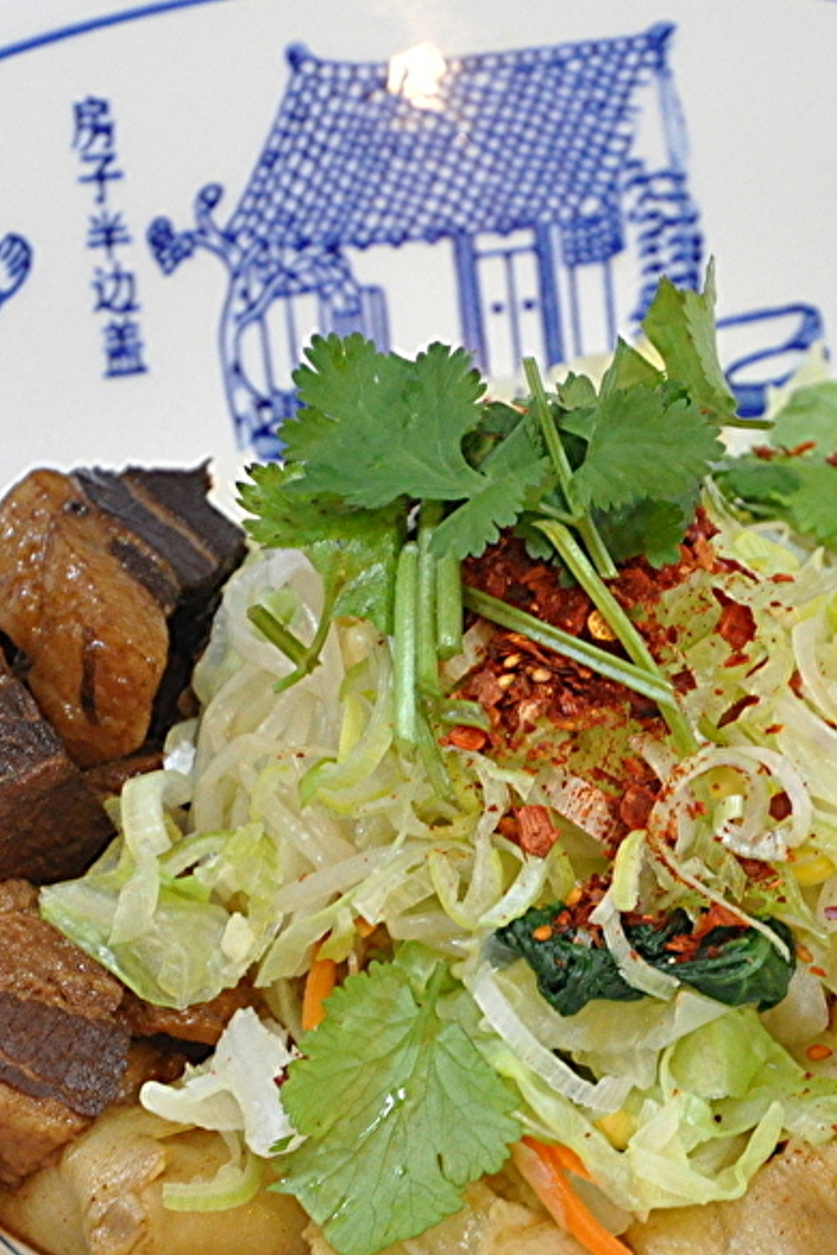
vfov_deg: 7.3
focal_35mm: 283
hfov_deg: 4.9
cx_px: 549
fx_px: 9873
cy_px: 766
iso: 1600
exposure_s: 1/40
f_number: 5.6
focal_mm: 85
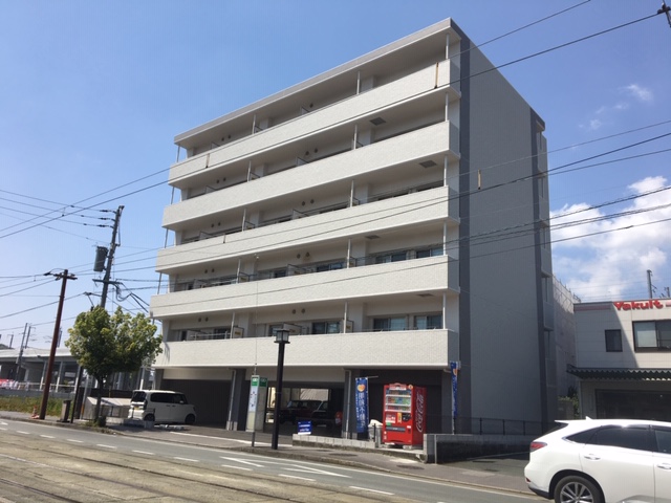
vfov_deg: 48.2
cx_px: 336
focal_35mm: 29
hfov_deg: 61.7
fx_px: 562
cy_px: 252
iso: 25
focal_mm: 4.15
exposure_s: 1/1789
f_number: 2.2
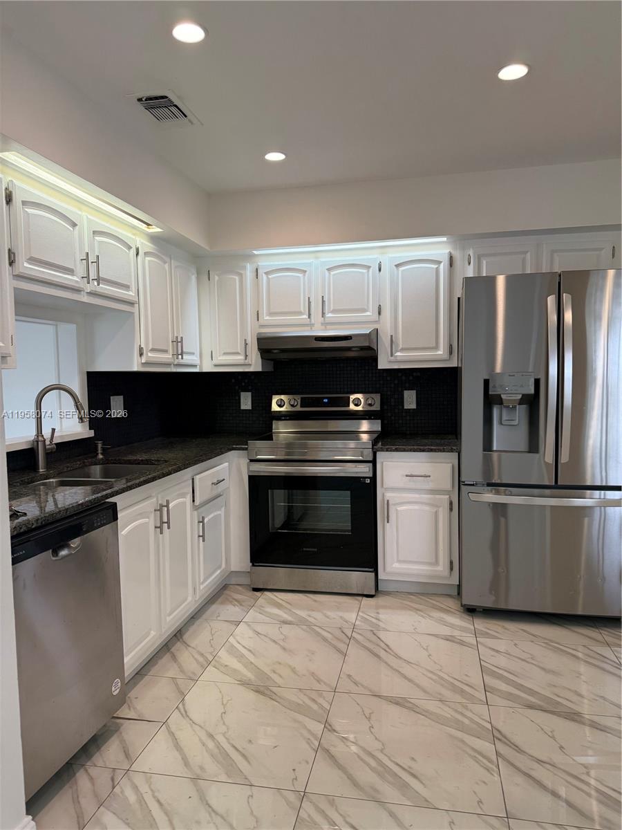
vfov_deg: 71.6
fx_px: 575
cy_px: 415
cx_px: 311
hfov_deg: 56.8
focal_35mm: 24
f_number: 1.78
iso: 125
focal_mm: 6.76
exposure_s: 1/60
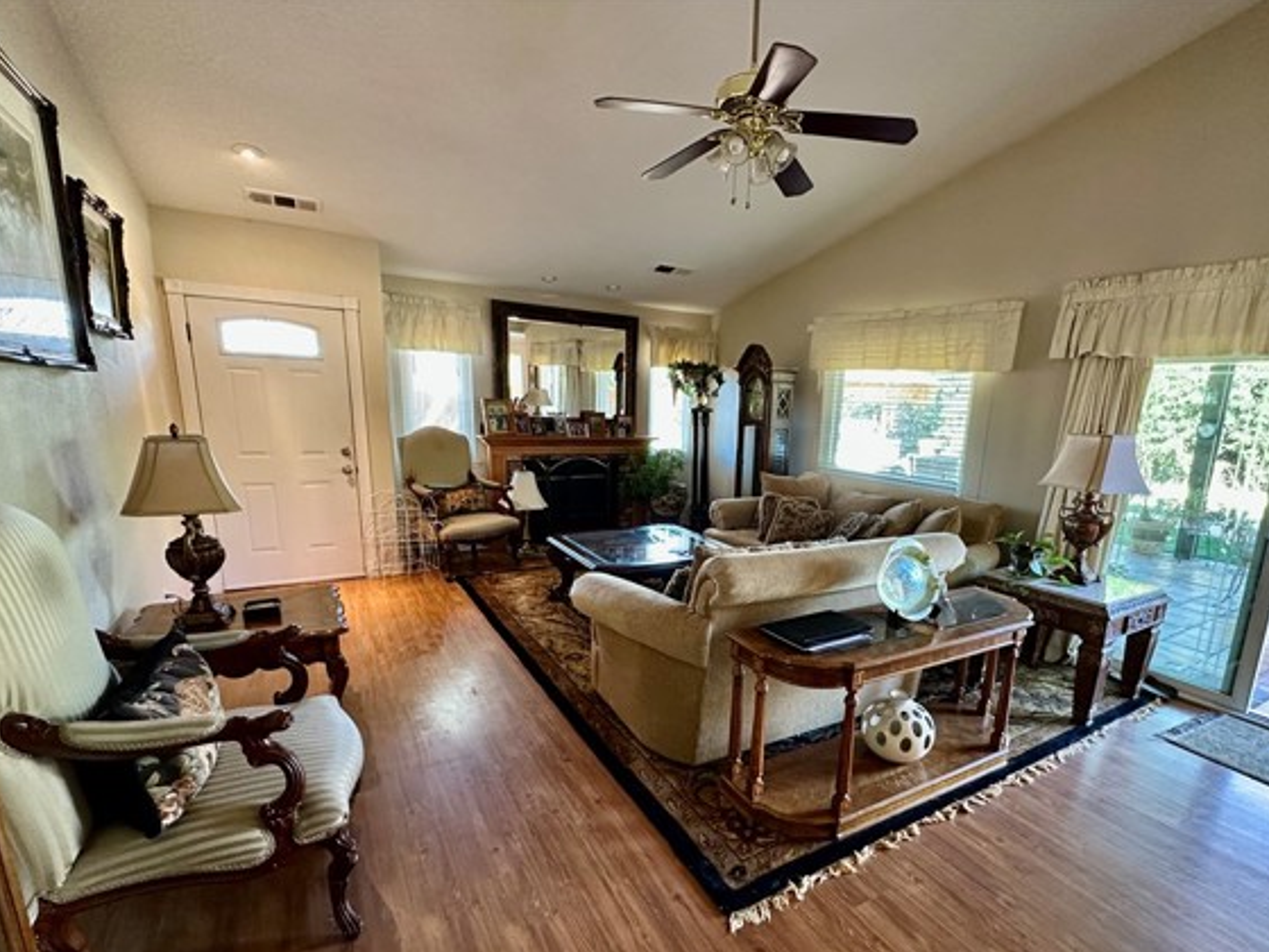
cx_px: 705
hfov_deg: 94.1
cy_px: 539
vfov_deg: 77.7
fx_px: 587
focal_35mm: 16
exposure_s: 1/60
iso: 640
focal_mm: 2.22
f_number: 2.2
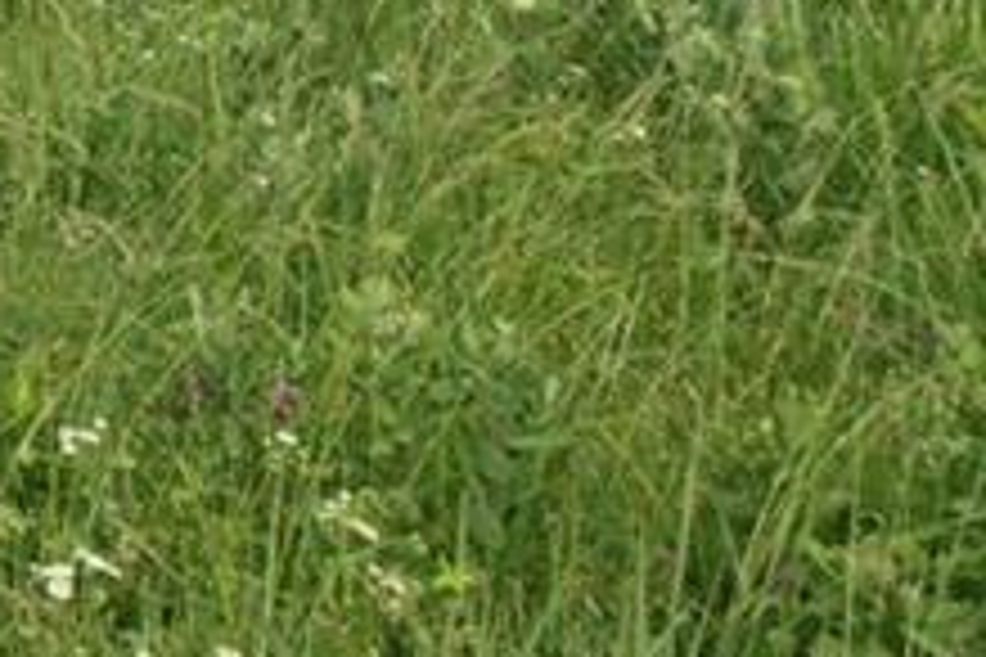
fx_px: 2821
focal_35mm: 103
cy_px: -729
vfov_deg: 11.7
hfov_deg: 14.9
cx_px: -1166
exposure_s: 1/1250
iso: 100
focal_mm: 8.38
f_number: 2.8
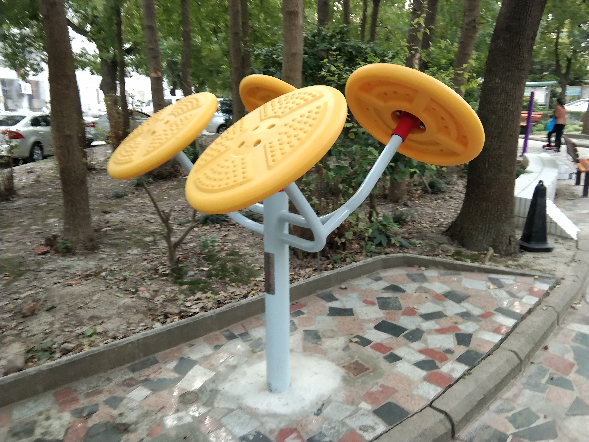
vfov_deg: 45.4
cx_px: 294
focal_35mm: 31
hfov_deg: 58.4
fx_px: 527
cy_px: 221
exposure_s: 1/50
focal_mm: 3.69
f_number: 2.2
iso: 250
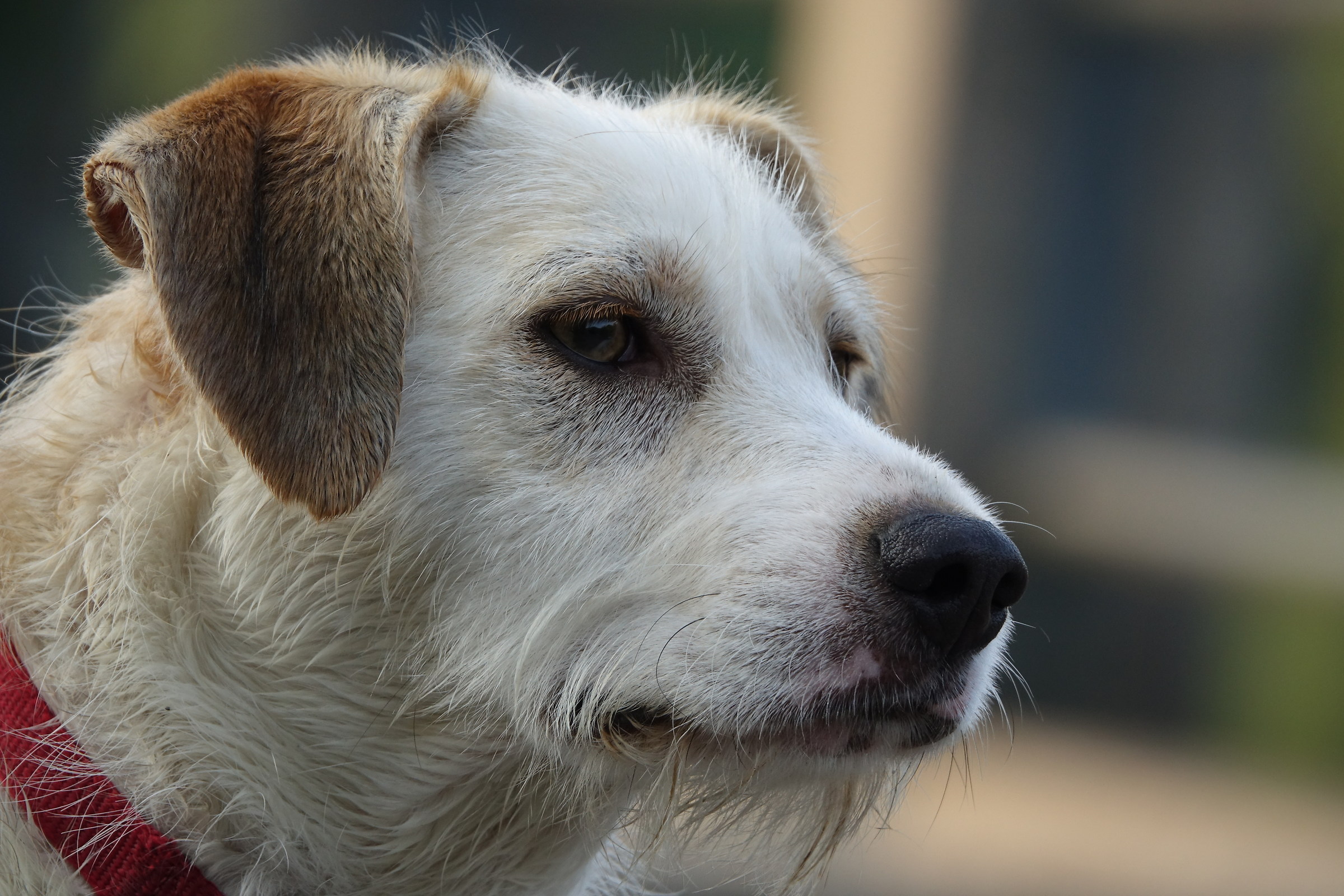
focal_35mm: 600
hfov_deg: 3.4
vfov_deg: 2.3
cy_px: 448
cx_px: 672
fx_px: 22398
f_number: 6.3
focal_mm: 220
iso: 320
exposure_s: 1/200
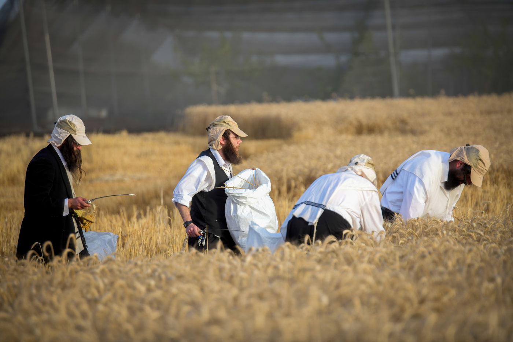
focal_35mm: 200
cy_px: 171
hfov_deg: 10.3
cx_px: 256
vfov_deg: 6.9
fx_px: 2849
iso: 320
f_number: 3.5
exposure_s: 1/1250
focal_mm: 200
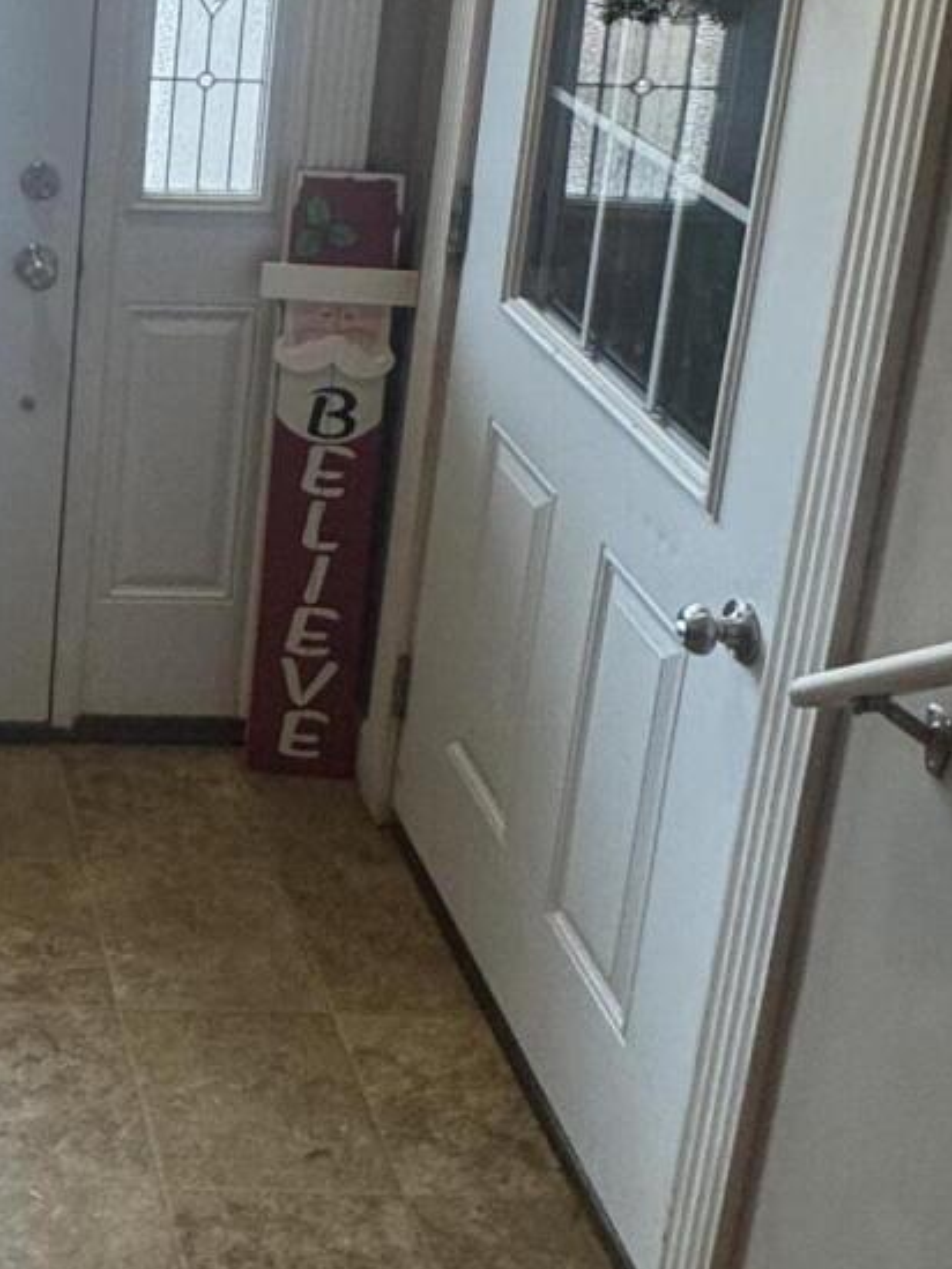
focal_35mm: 51
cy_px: 67
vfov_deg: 34.8
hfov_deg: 25.1
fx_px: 1869
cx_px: -252
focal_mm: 2.22
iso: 200
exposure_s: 1/60
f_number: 2.2
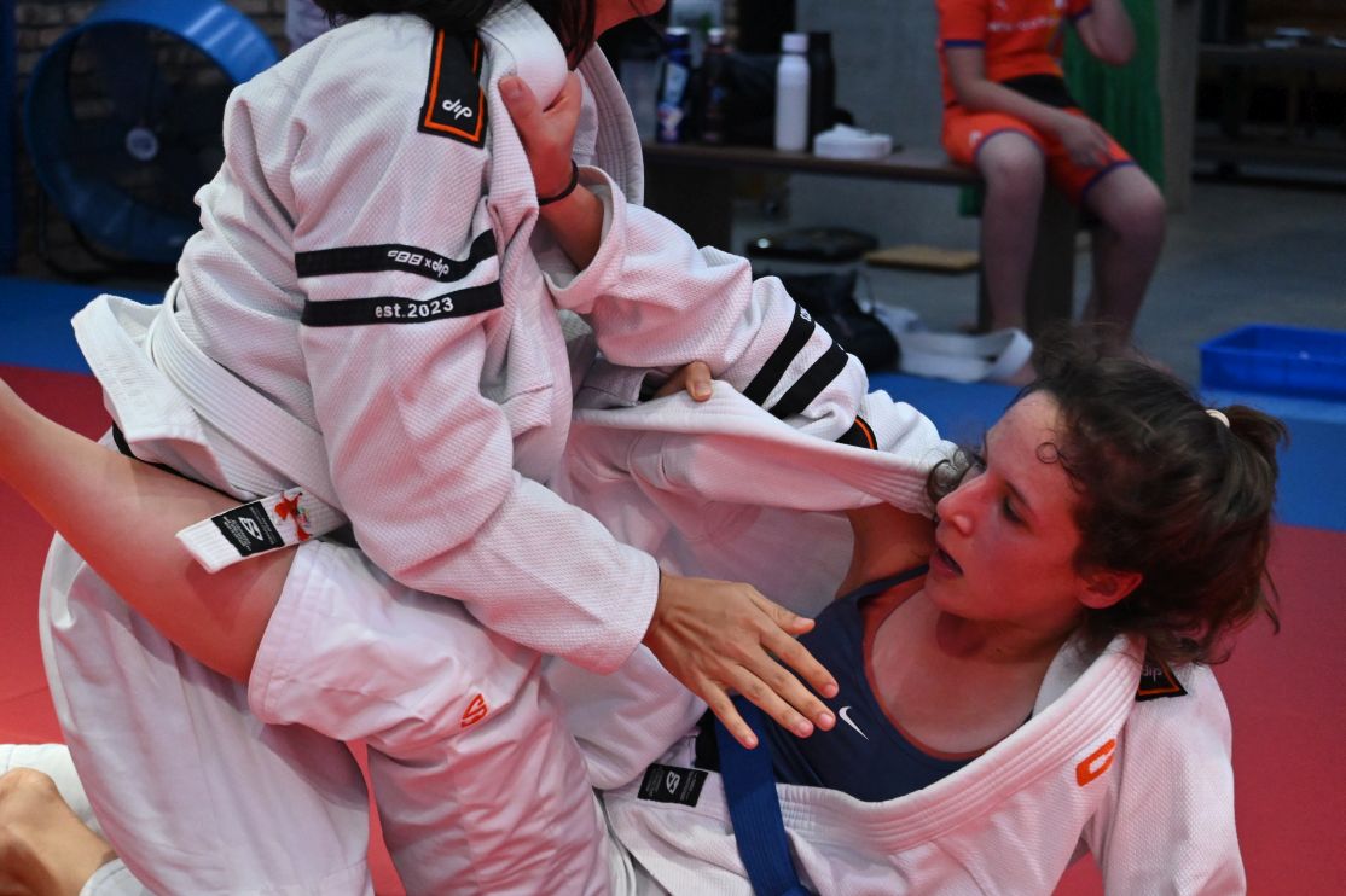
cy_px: 448
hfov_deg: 27.0
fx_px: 2803
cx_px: 673
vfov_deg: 18.2
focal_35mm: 75
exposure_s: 1/400
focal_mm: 50
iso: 5000
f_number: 4.5
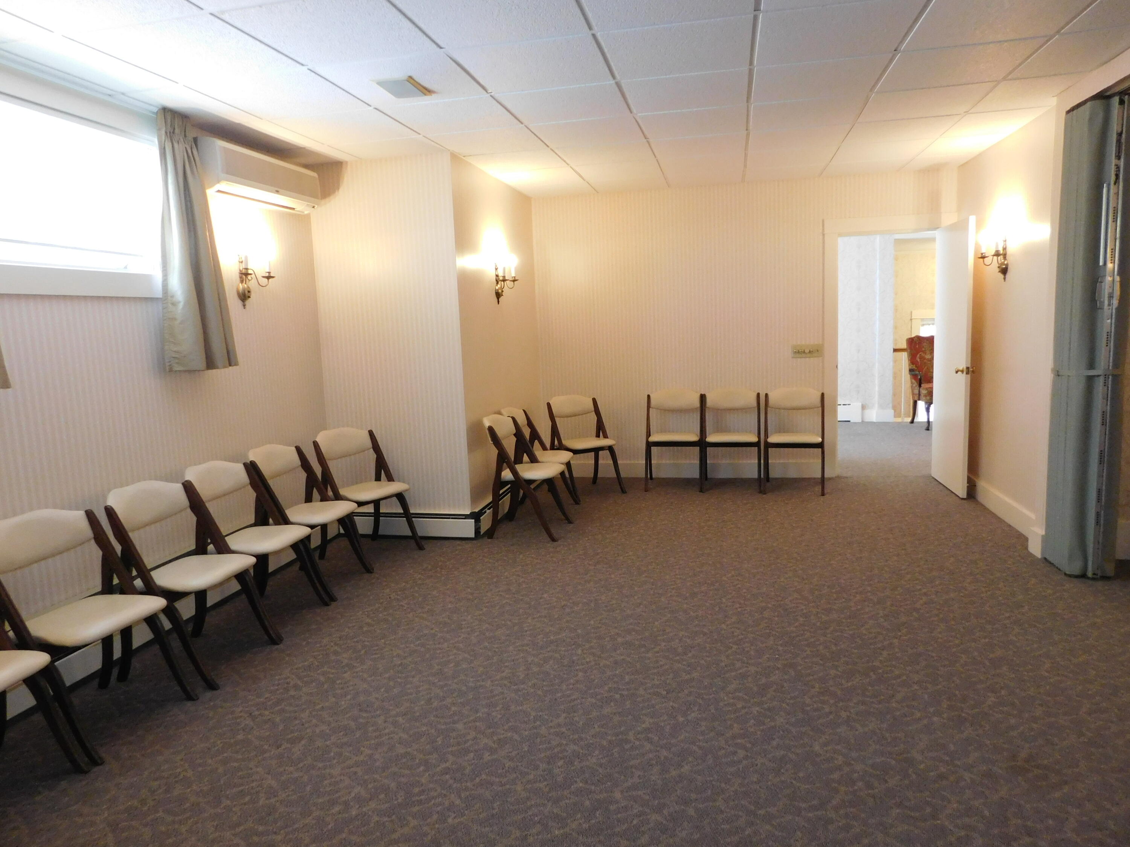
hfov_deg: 73.9
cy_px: 424
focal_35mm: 23
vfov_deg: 58.9
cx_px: 565
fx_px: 751
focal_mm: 4
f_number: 3
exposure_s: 1/30
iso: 400
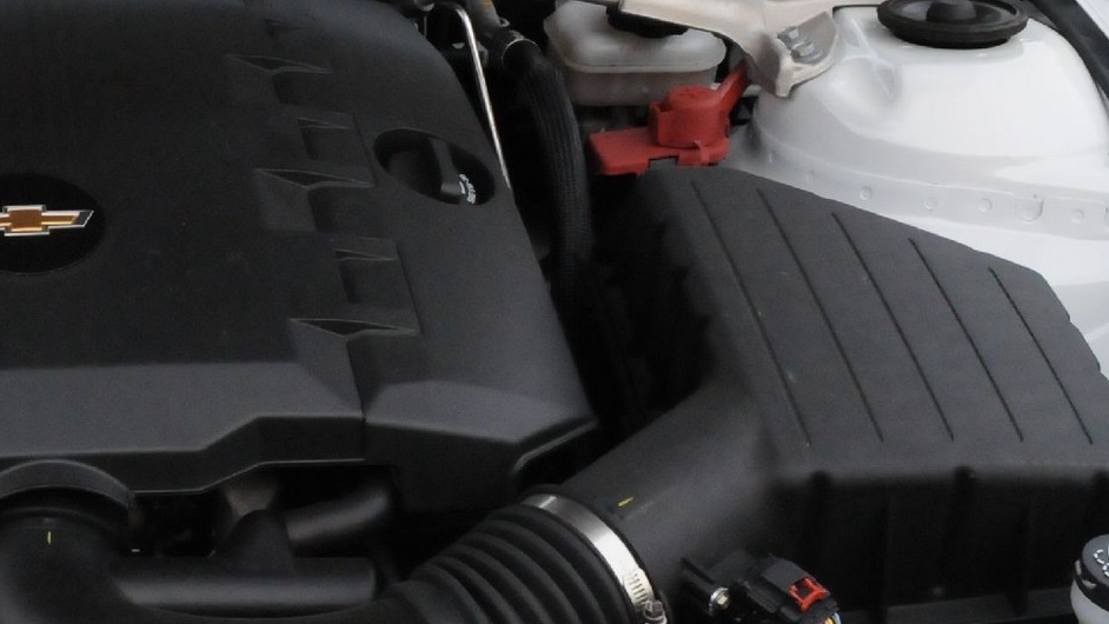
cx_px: -2
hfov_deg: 26.7
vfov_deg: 16.0
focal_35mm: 75
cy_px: 169
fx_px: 2206
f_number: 10
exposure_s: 1/500
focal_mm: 18
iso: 2000
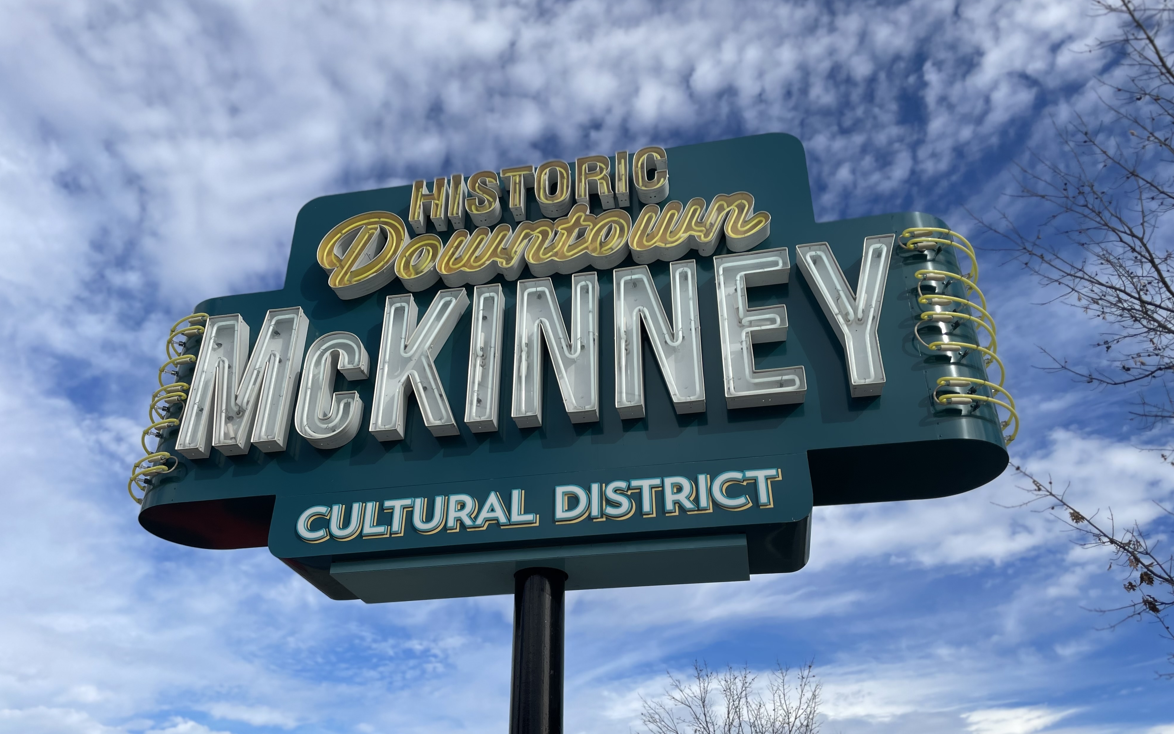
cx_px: 593
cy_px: 426
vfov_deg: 44.4
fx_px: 896
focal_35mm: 28
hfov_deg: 66.5
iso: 32
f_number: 1.6
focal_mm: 4.2
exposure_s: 1/4132
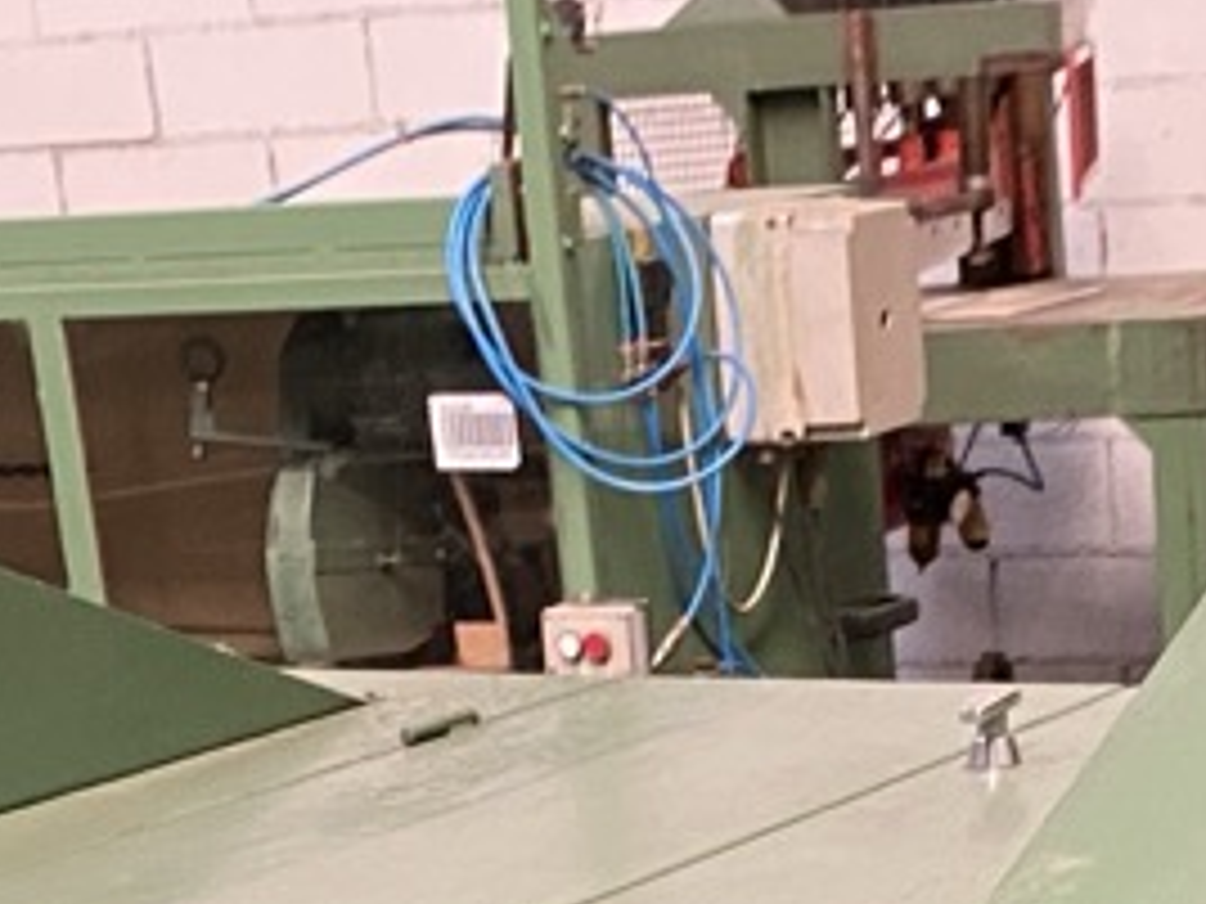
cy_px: 1835
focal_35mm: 124
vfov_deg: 10.9
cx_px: 972
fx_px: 4320
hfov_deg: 15.8
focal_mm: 4.25
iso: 500
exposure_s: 1/60
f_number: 1.8
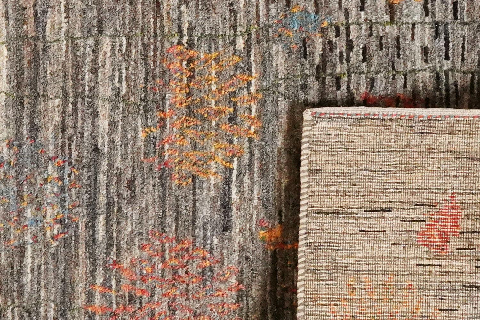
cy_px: 160
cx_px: 240
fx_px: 333
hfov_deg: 71.5
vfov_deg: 51.3
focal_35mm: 25
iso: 6400
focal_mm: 25
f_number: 13
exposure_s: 1/15
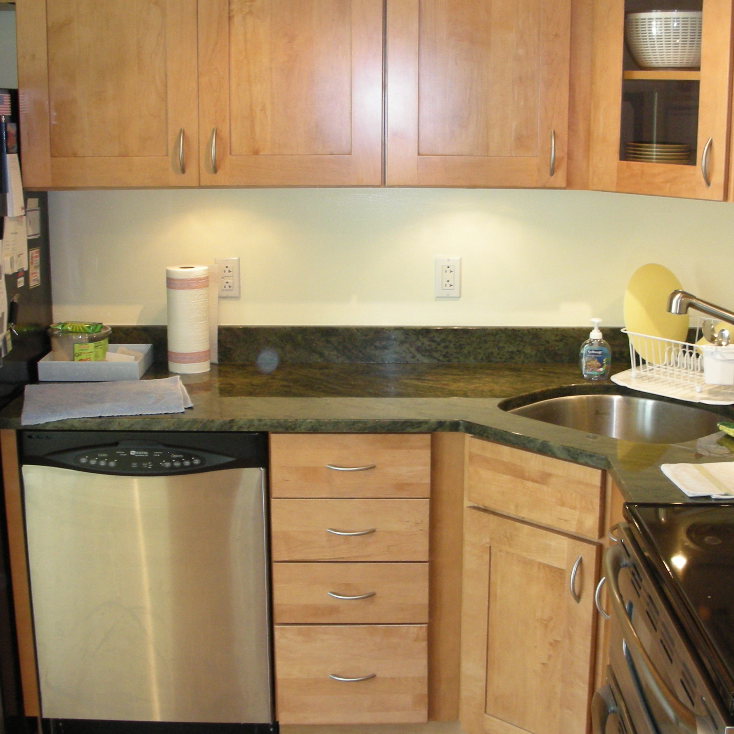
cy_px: 351
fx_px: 1175
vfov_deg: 34.7
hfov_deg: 34.7
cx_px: 388
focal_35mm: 49
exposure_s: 1/31.6
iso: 147
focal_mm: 5.8
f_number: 3
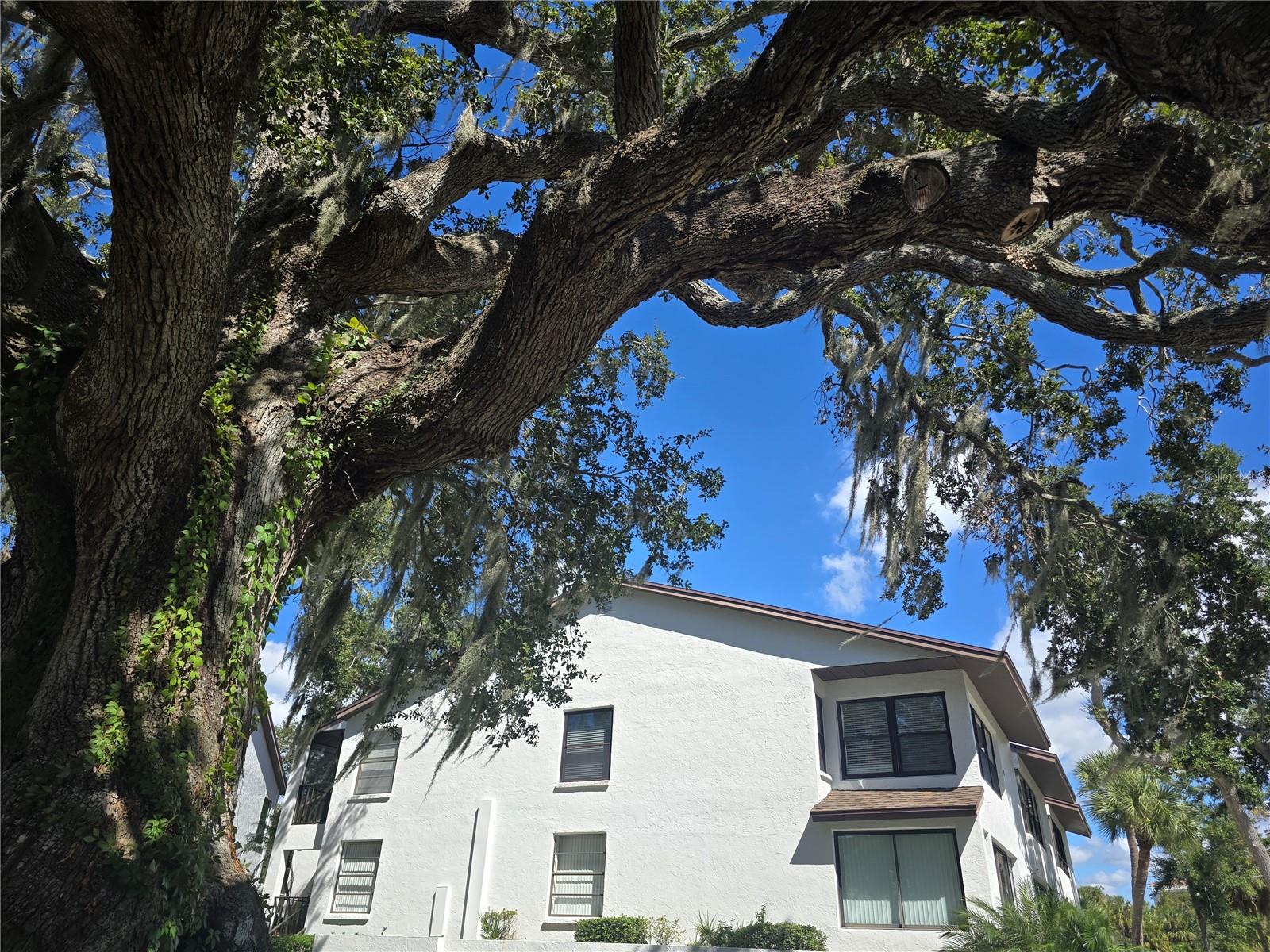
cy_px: 476
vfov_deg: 58.9
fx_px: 844
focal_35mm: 23
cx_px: 635
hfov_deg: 73.9
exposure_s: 1/511
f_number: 1.7
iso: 12
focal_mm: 6.3
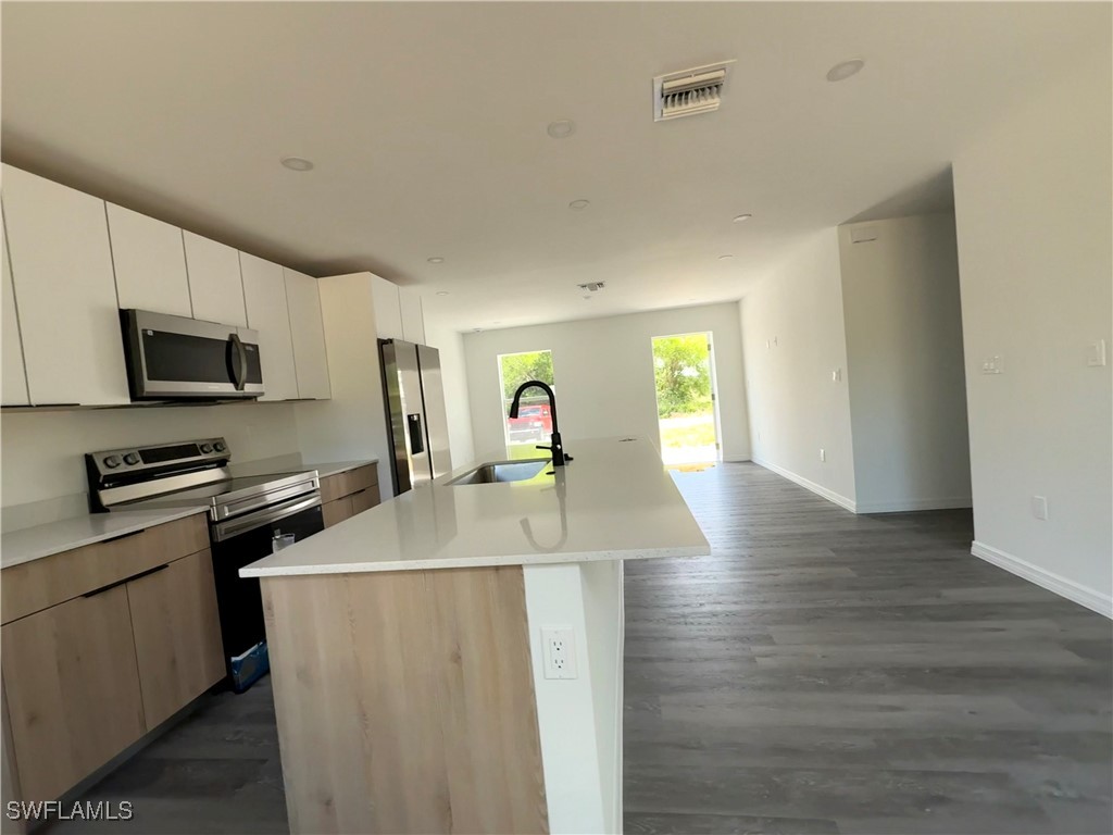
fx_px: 450
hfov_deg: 102.1
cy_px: 418
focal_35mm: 14
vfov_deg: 85.7
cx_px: 556
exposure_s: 1/155
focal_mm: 2.22
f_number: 2.2
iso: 16
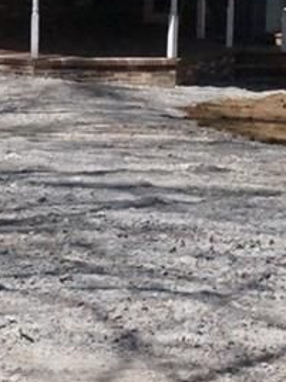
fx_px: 1518
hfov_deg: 10.4
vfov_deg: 14.1
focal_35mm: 138
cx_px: -121
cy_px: 11
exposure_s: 1/4000
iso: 8000
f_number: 18
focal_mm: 25
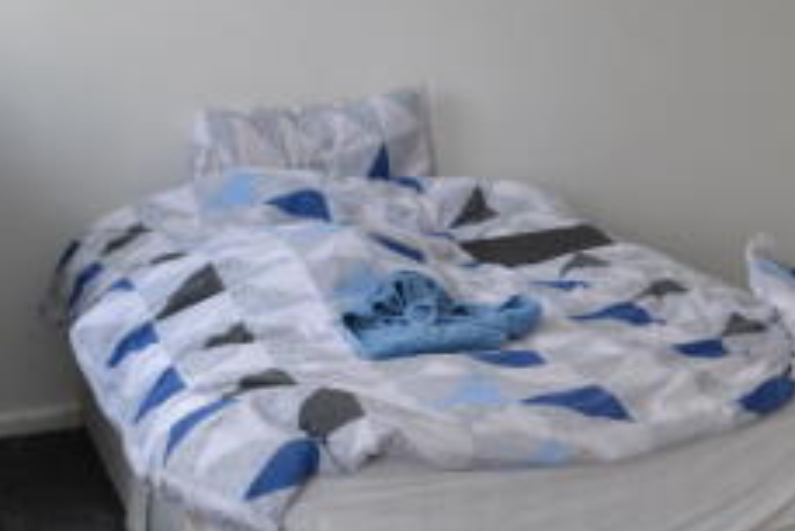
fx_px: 1237
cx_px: 437
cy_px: 172
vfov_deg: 24.1
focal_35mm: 56
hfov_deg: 35.6
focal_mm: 18
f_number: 4
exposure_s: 1/60
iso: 400
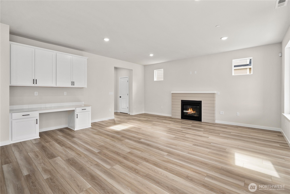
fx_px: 121
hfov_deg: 100.4
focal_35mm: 15
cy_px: 97
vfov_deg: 77.4
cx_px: 145
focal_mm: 15
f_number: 7.1
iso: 1000
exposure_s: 1/15
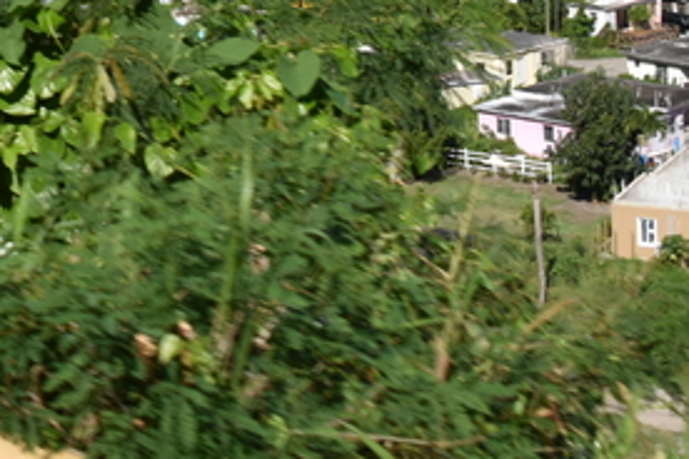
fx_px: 2488
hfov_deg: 15.0
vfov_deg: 9.8
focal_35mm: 130
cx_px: -245
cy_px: -439
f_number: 10
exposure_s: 1/400
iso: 100
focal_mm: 28
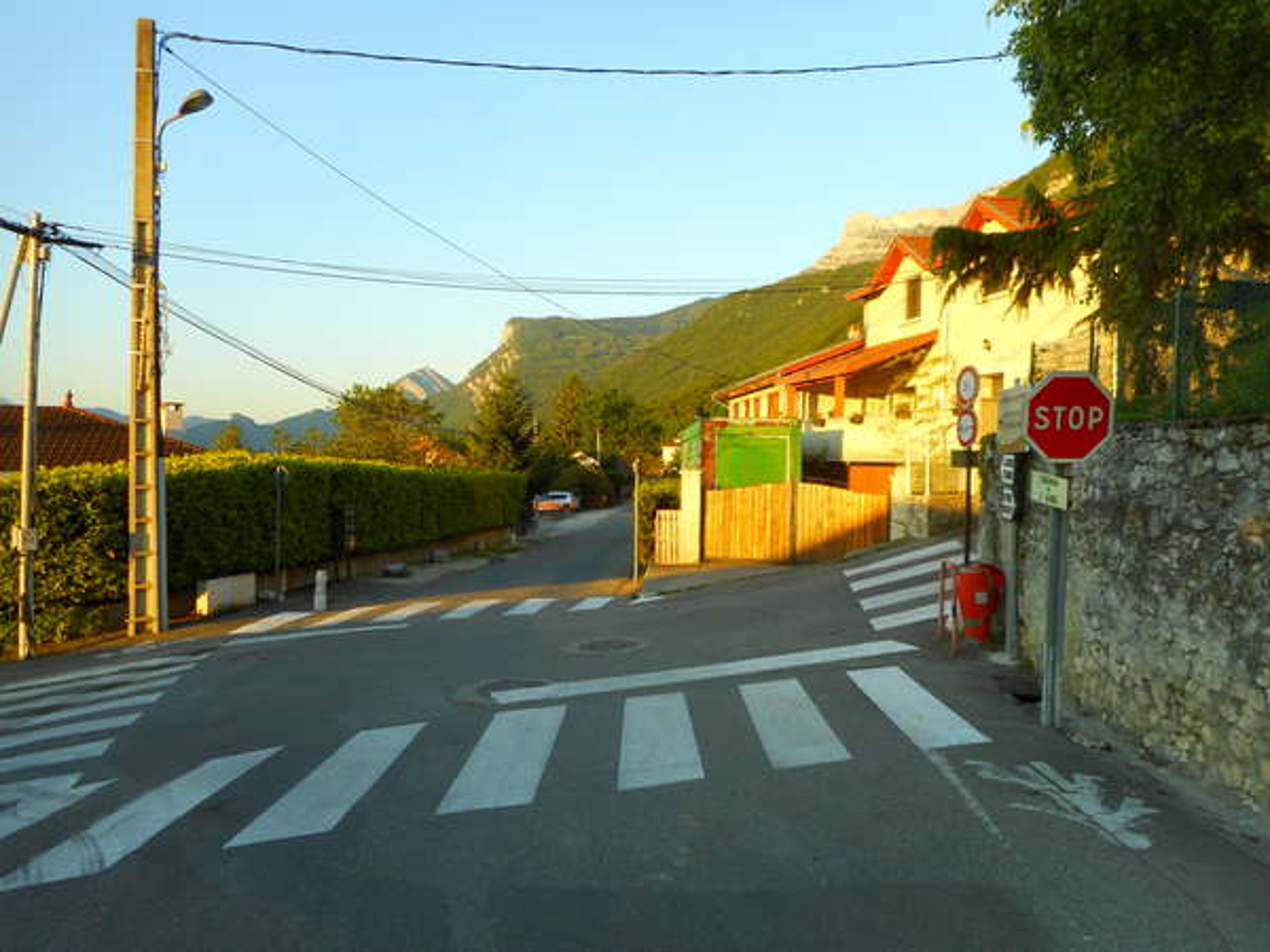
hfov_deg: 69.4
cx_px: 635
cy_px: 476
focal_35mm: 25
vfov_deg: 54.9
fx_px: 917
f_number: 3.7
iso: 80
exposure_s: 1/125
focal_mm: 4.5
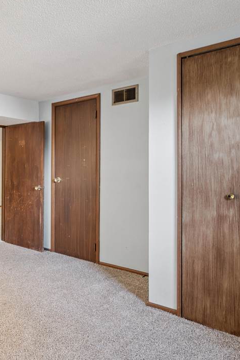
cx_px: -26
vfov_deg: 63.5
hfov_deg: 37.4
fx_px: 290
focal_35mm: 29
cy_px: 162
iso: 400
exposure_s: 1/1.25
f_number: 10
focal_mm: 16
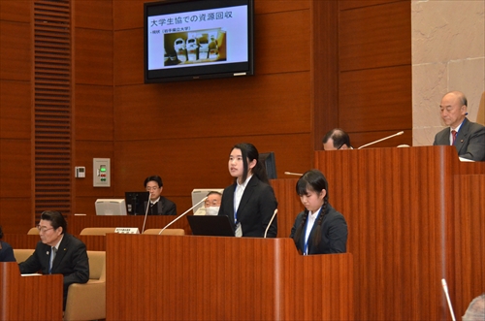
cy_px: 160
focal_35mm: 98
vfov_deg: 14.0
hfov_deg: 21.0
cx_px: 242
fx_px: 1311
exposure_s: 1/250
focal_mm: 65
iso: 3200
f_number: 5.6
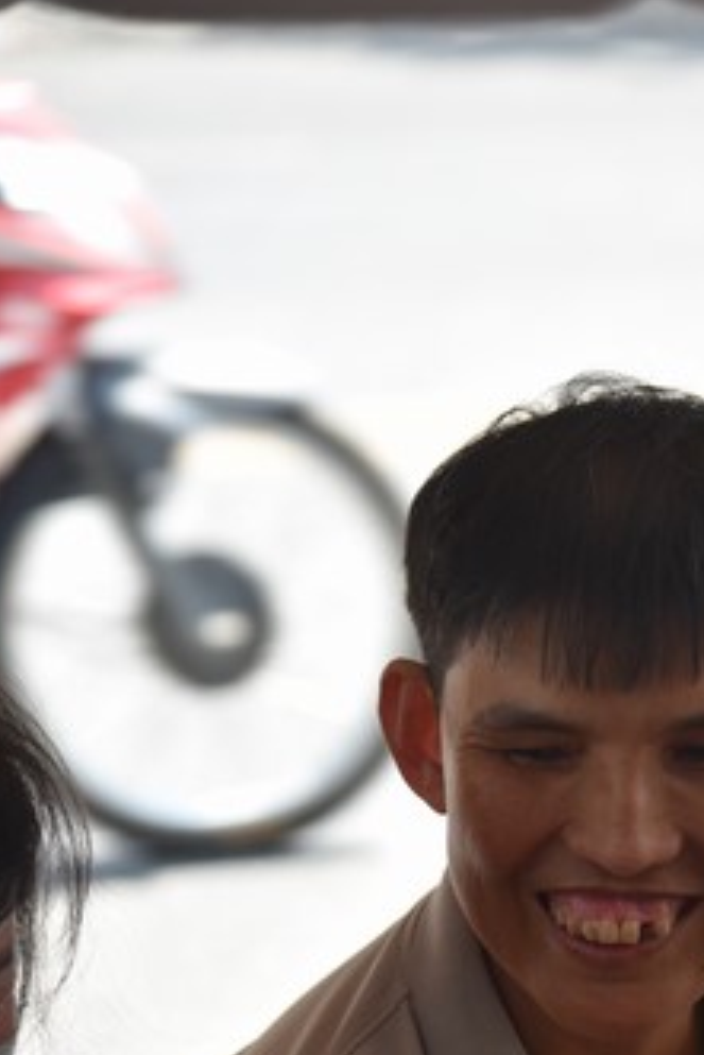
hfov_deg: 5.8
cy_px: 1020
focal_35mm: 236
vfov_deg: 8.7
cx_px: 666
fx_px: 6915
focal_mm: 120
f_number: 4.5
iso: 400
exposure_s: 1/320
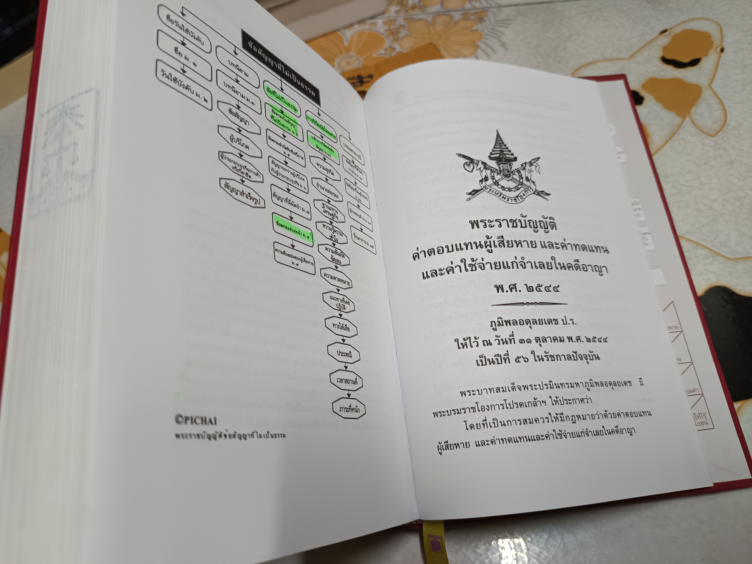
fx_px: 521
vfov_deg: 56.8
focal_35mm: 24
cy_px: 282
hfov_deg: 71.6
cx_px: 376
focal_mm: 5.31
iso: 890
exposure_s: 1/50
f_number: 1.7
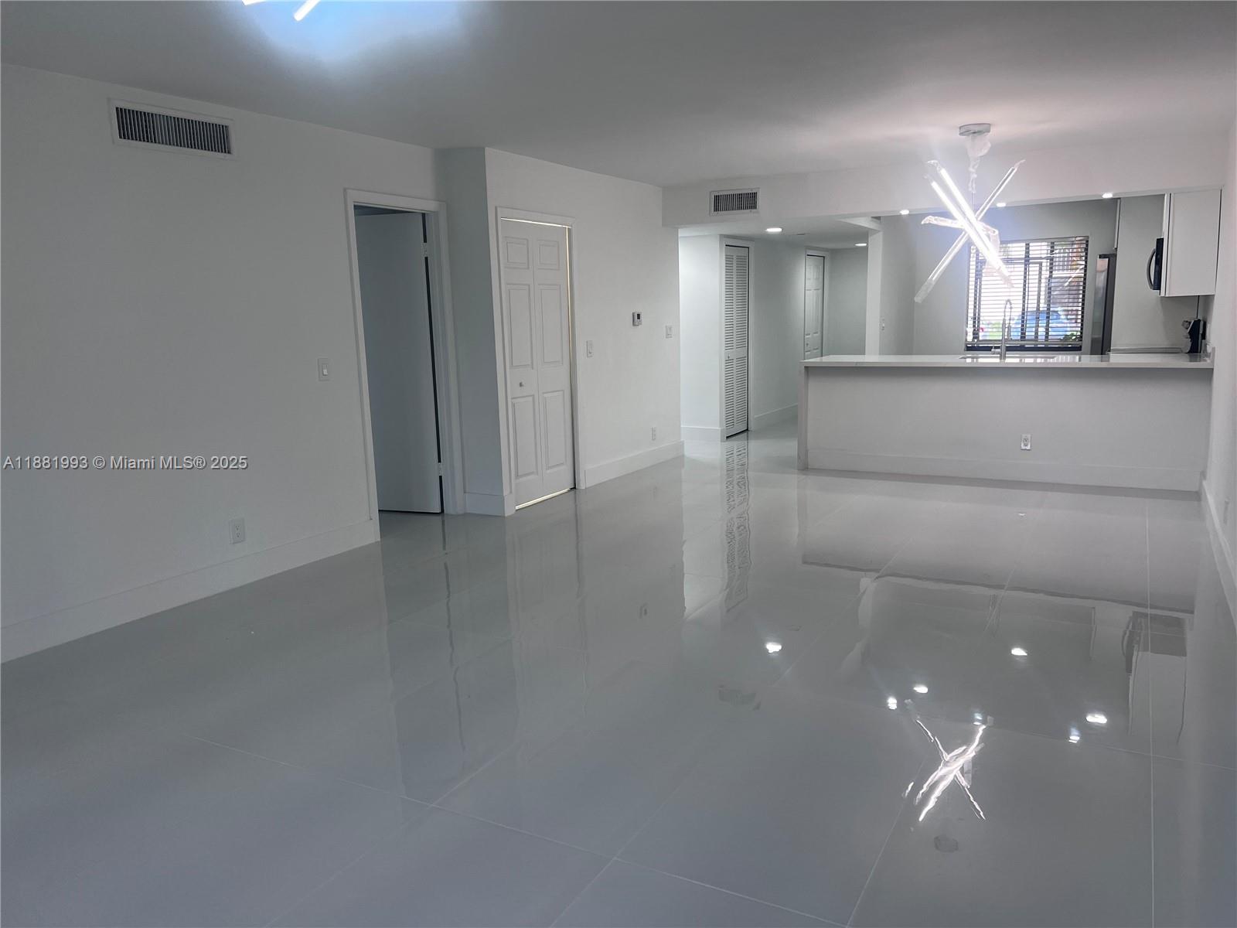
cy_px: 464
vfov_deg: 53.1
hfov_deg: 67.3
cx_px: 618
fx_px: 929
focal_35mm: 26
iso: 50
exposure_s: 1/165
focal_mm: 5.7
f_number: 1.5
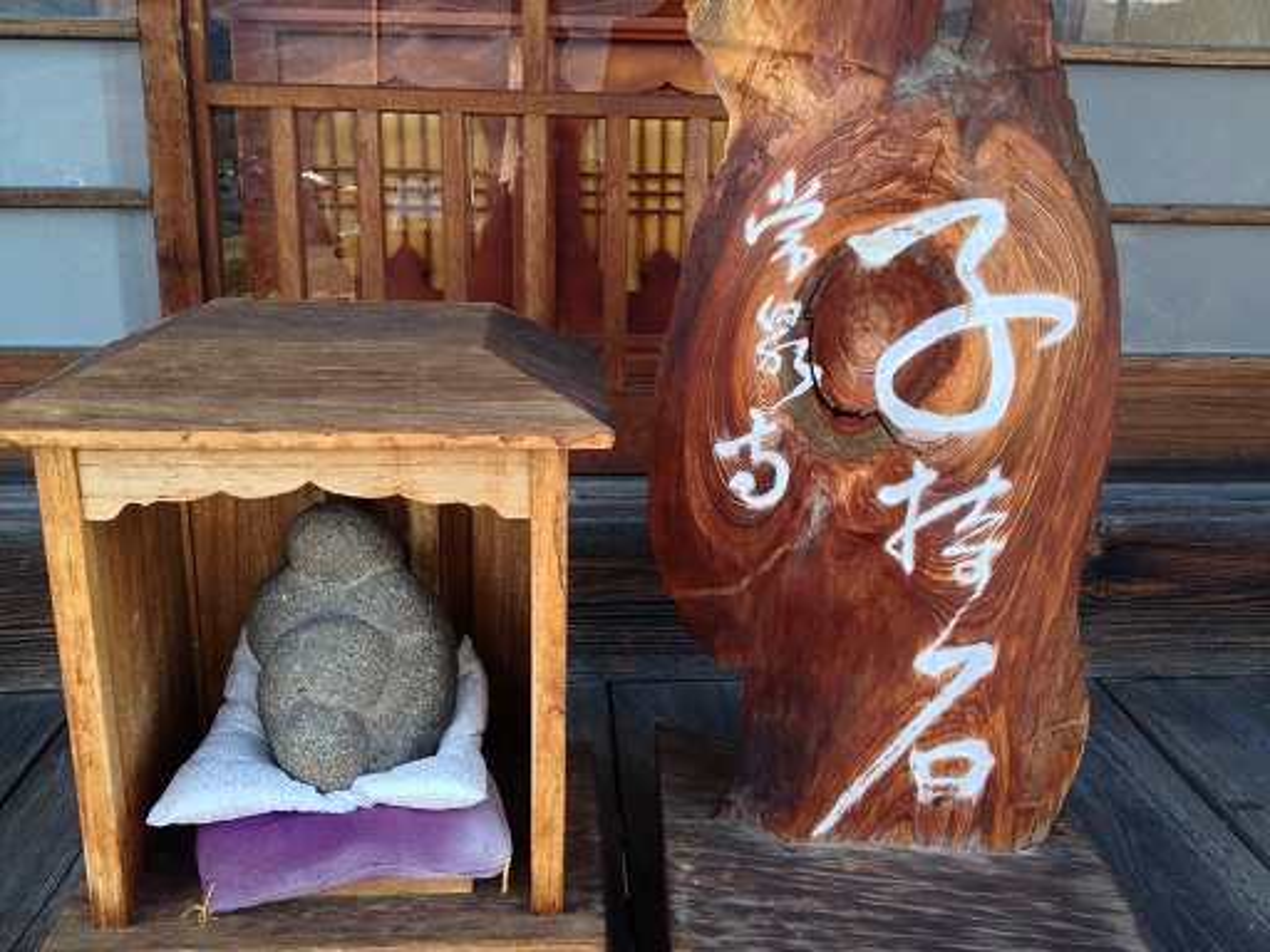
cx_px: 635
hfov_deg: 52.6
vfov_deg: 40.7
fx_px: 1284
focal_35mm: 35
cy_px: 476
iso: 64
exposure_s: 1/120
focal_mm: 4.28
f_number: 2.4
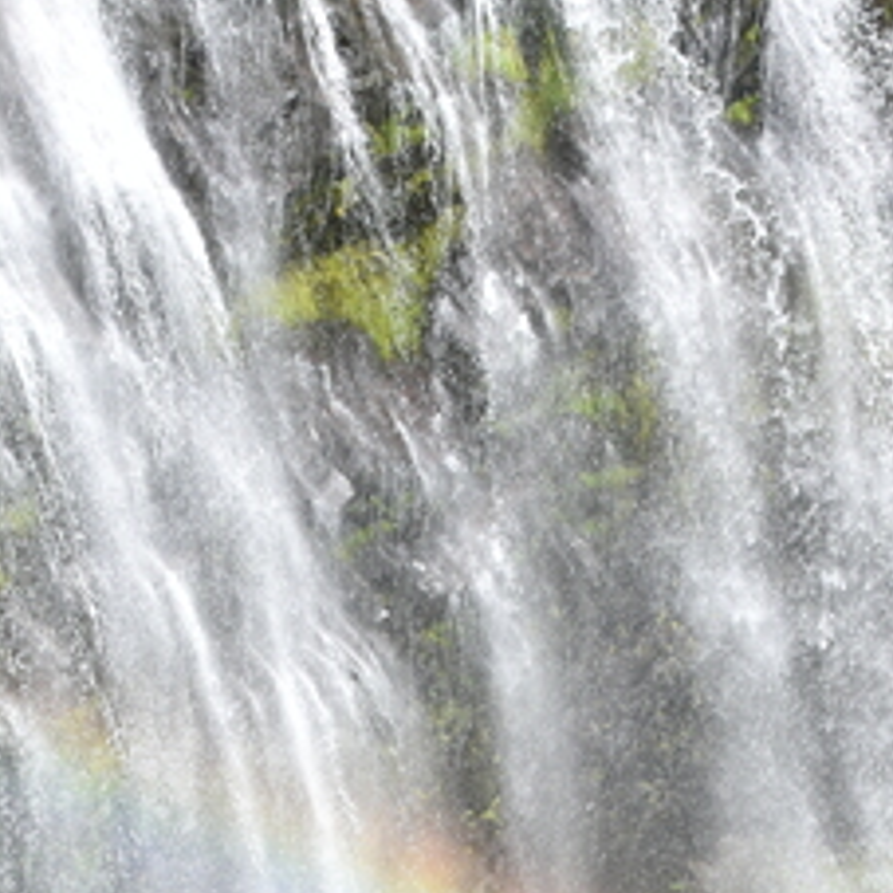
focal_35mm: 134
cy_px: 1188
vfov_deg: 12.6
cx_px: 295
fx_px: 3911
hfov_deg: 13.0
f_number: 7.1
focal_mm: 28
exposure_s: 1/200
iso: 100
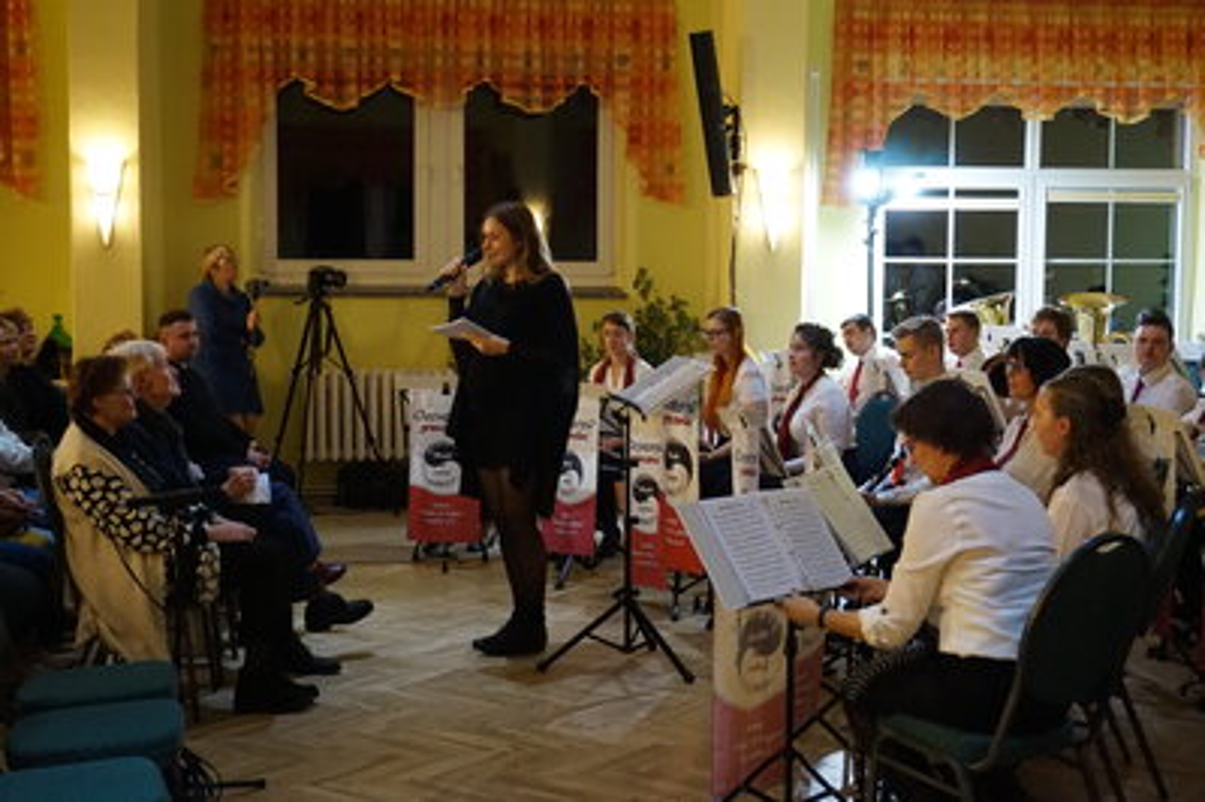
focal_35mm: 51
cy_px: 401
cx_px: 602
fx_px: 1706
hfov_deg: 38.9
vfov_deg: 26.4
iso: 3200
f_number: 5
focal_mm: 34
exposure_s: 1/60
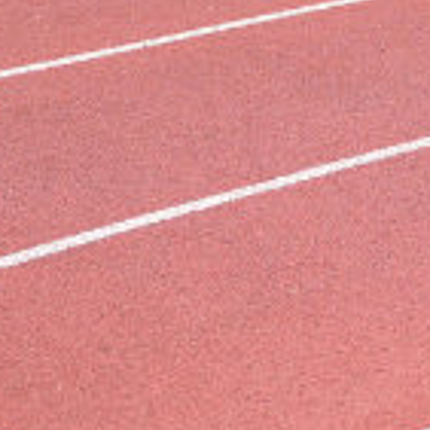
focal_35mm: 210
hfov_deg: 8.3
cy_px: -523
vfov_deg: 7.8
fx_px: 2951
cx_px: 415
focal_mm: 34
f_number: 2.8
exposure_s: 1/640
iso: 250
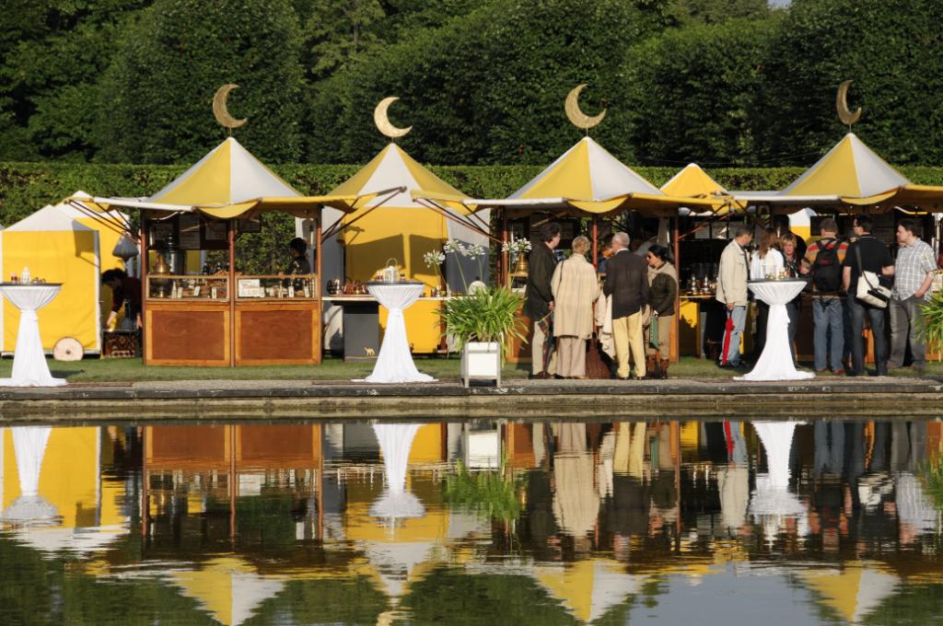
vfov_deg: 8.7
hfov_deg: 13.1
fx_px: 4120
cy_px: 313
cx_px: 472
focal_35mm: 158
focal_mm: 105
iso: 200
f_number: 10
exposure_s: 1/400
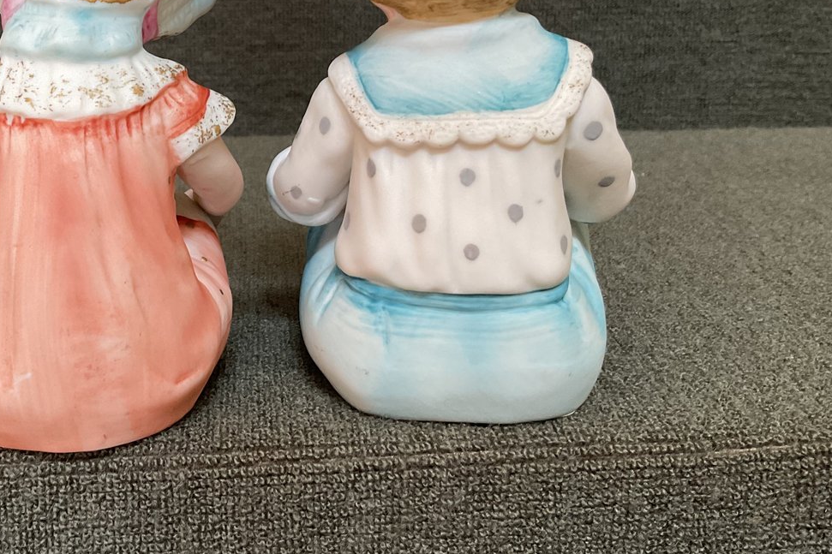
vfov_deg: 28.2
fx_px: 1086
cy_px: 132
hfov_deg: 41.0
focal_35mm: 47
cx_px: 229
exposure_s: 1/60
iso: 100
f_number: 1.8
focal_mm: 3
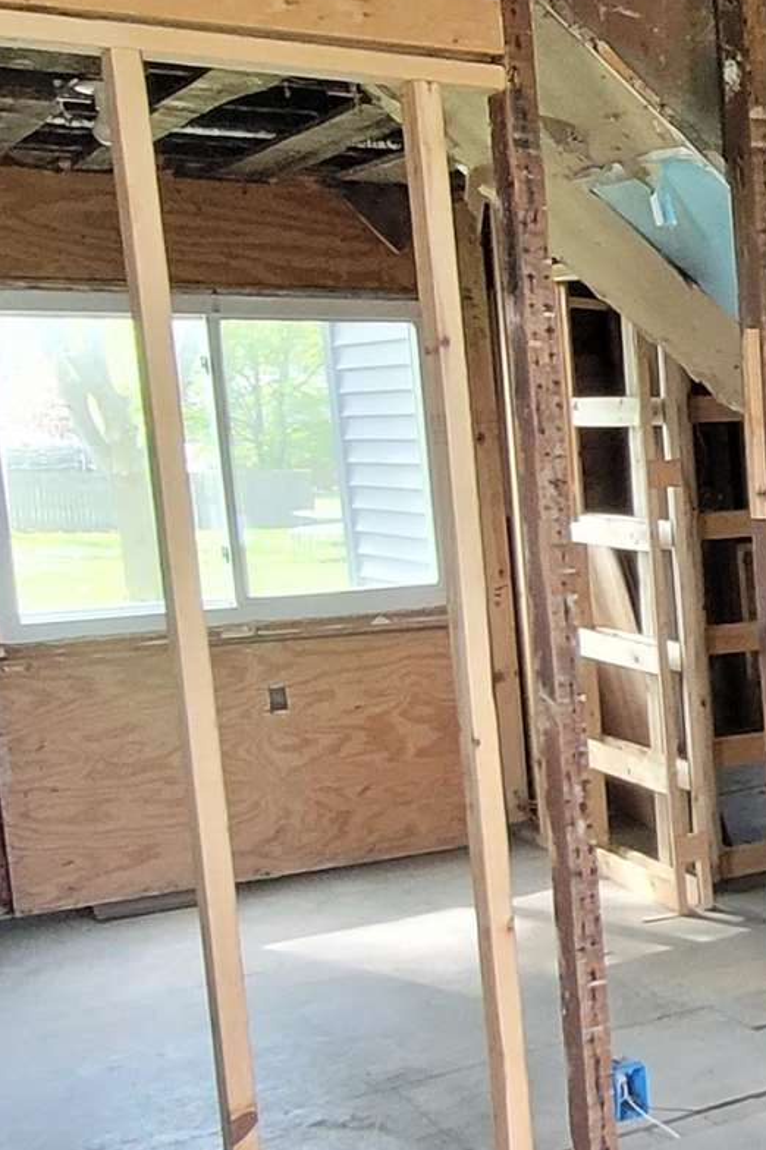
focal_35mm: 53
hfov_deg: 19.3
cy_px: 657
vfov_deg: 37.5
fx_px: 1693
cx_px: 1374
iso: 320
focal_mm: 1.74
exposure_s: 1/60
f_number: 2.2
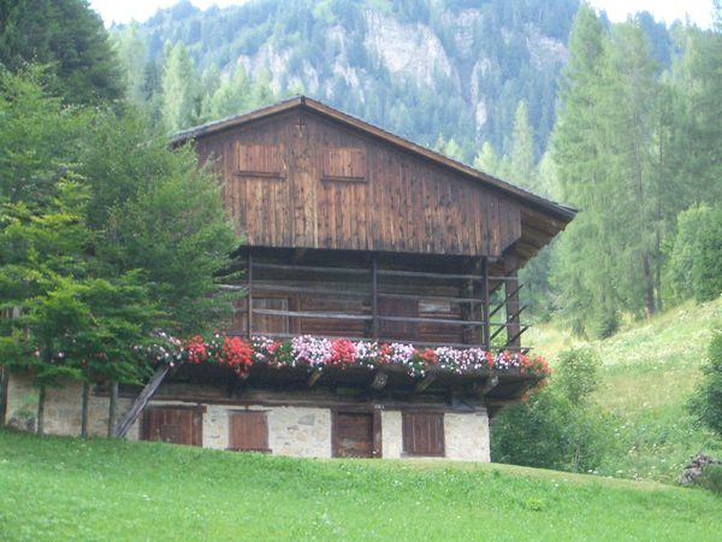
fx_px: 2190
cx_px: 361
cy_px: 271
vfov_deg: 14.1
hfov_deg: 18.7
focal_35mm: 105
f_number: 4.8
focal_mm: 17.4
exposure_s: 1/100
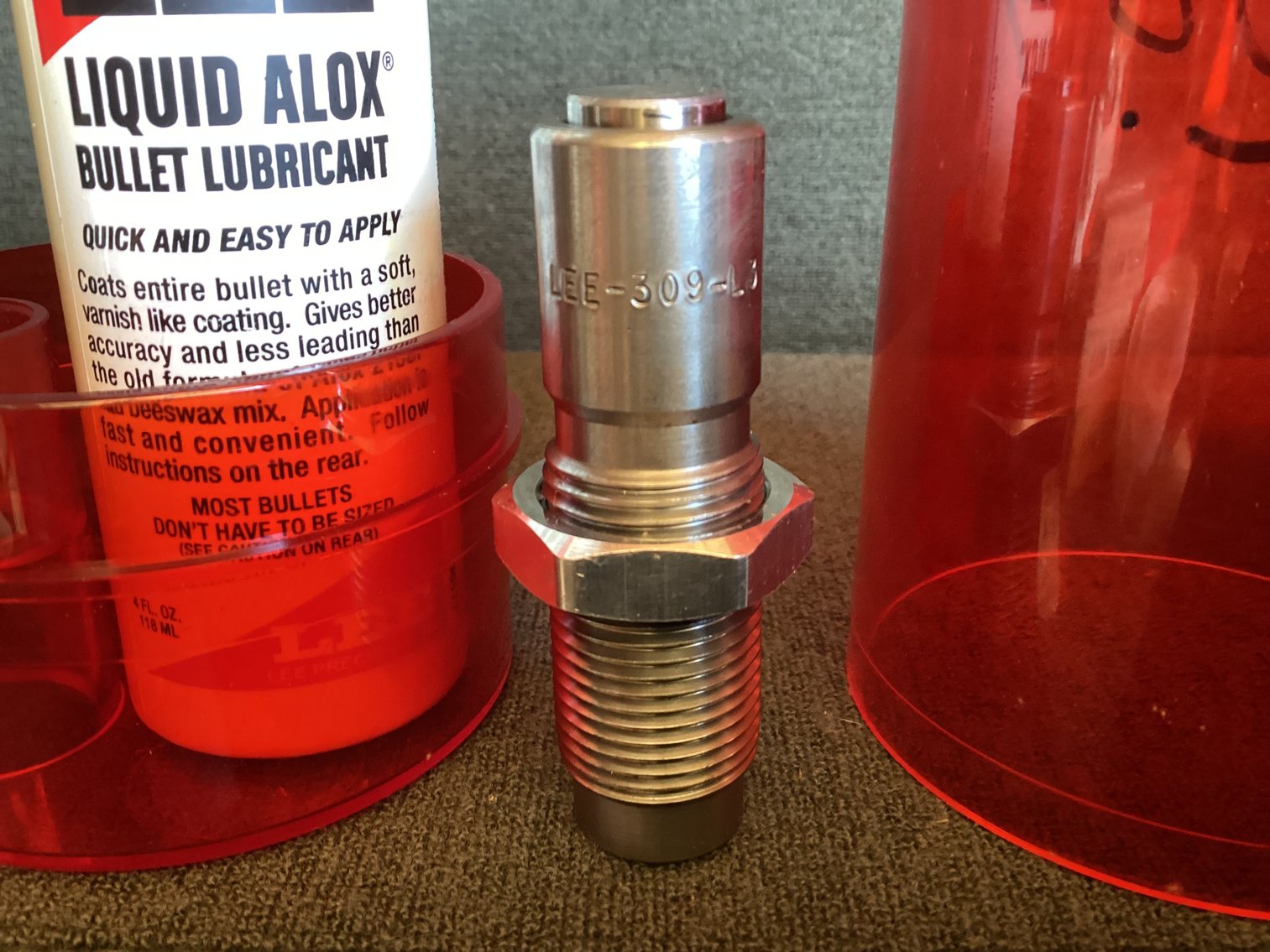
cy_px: 476
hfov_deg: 58.3
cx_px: 635
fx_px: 1137
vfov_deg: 45.4
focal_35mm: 31
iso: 400
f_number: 2.4
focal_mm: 3.3
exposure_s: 1/50
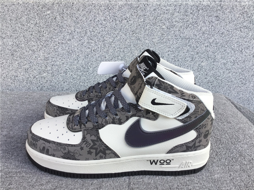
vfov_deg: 45.4
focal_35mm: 31
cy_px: 95
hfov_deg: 58.4
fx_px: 227
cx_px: 127
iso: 25
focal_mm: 3.3
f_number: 2.4
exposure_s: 1/119
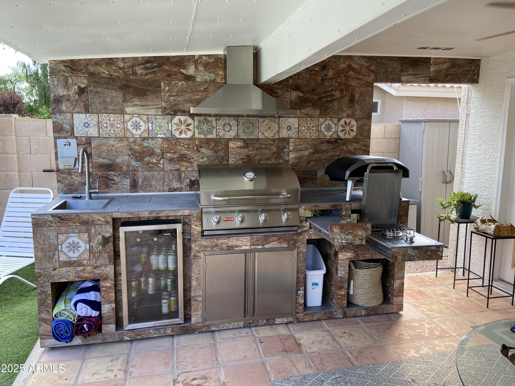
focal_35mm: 26
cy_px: 193
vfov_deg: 53.1
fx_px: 387
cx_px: 258
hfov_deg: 67.3
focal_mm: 4.25
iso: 32
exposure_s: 1/149
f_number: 1.8
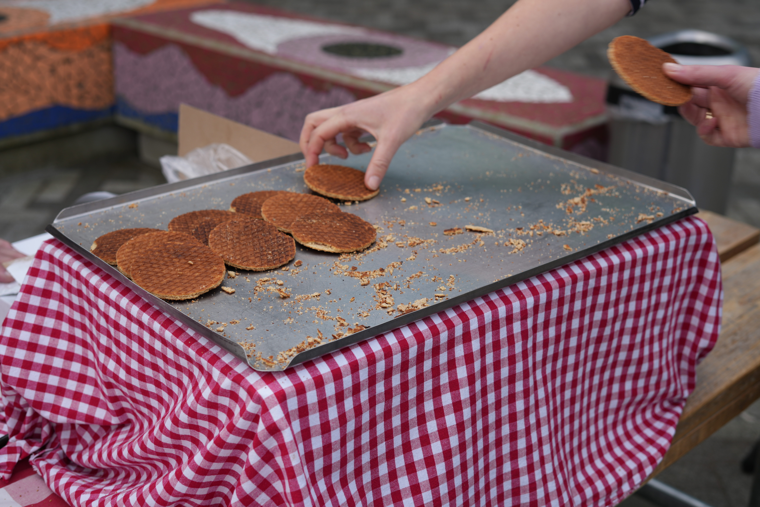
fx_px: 1055
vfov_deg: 27.0
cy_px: 254
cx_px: 380
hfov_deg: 39.6
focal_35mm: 50
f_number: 4.5
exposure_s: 1/250
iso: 100
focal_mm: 50
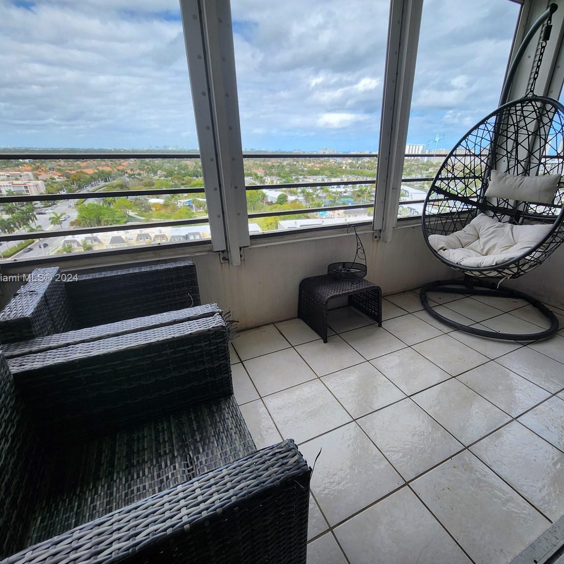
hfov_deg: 87.1
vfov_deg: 87.4
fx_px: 295
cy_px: 279
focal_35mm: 16
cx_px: 314
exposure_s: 1/287
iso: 32
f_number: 2.2
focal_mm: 1.74
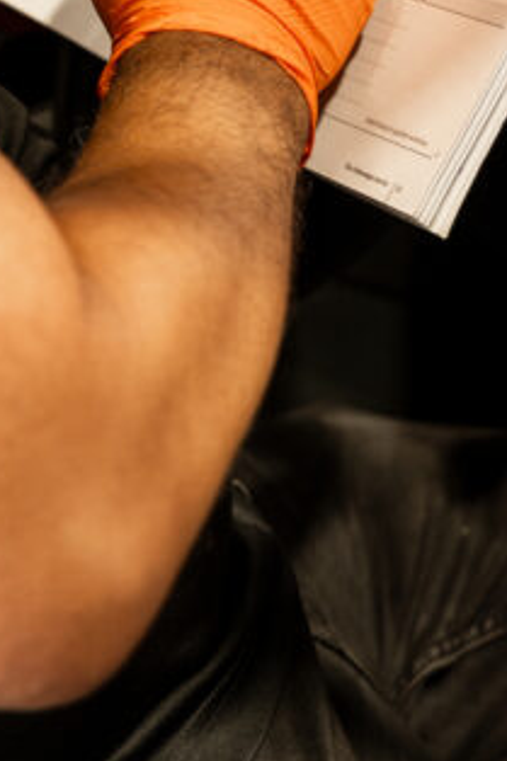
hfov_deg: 8.6
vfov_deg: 12.2
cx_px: 193
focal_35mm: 160
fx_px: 3383
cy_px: -395
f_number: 2.8
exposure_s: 1/200
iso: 500
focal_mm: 49
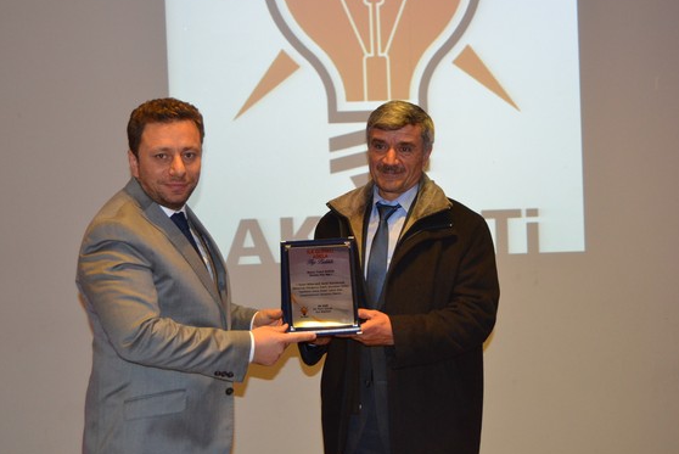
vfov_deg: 25.1
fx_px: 1019
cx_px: 307
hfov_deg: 36.8
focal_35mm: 54
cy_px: 195
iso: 1400
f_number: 4.2
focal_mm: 30
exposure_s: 1/60
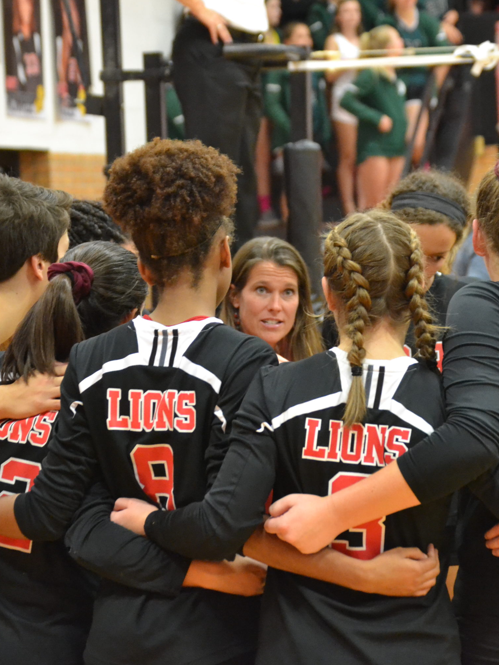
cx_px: 282
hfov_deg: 8.5
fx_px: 3344
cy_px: 331
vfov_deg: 11.4
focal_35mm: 174
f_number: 4.5
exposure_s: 1/60
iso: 3200
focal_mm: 80
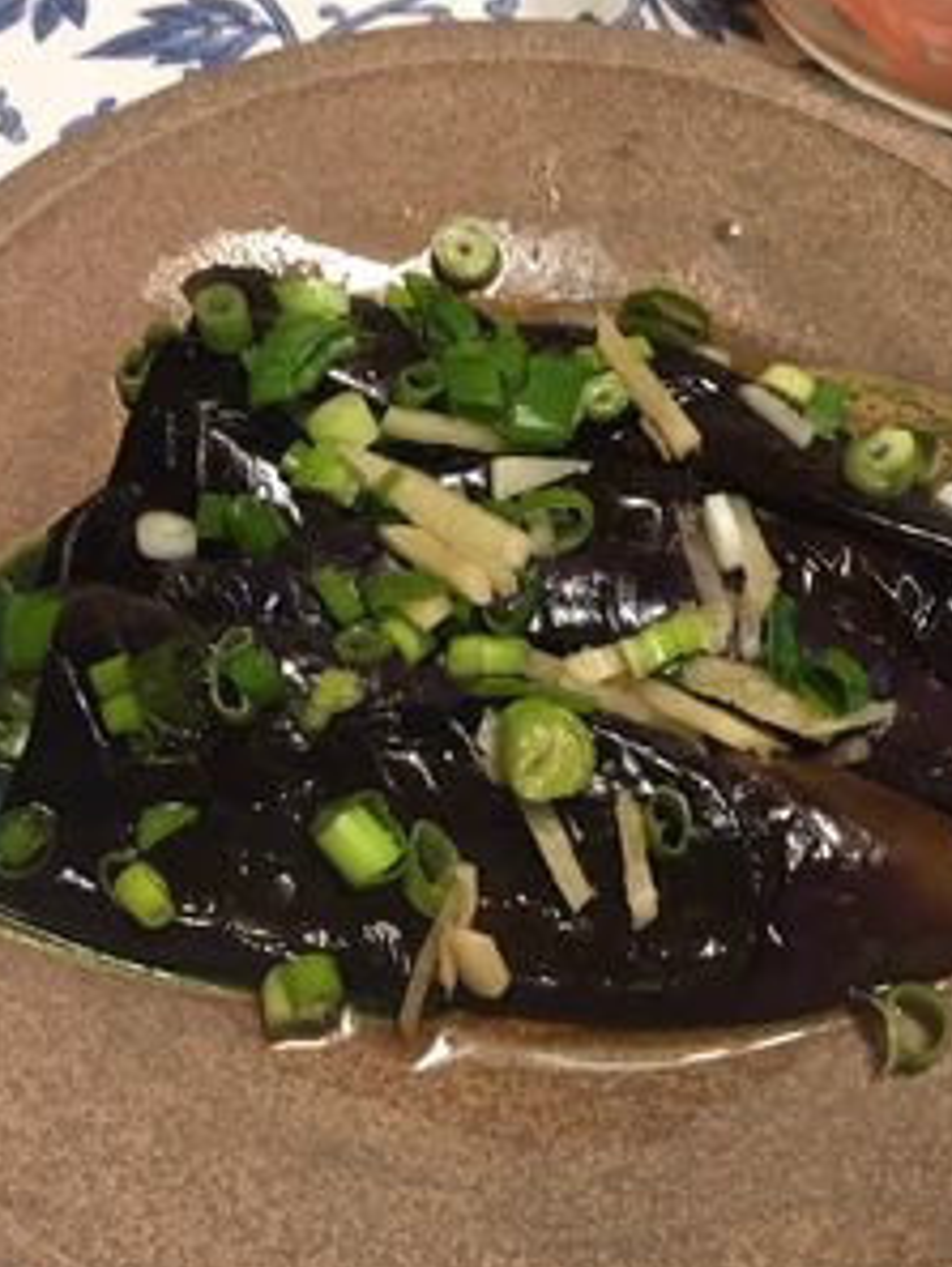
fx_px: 1429
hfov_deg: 36.8
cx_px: 551
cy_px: 610
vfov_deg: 47.8
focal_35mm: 39
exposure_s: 1/30
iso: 125
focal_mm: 4.15
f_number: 2.2
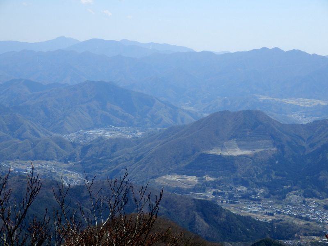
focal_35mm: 88
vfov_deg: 16.8
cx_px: 164
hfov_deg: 22.3
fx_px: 834
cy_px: 123
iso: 80
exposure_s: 1/500
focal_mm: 15.5
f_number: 5.1
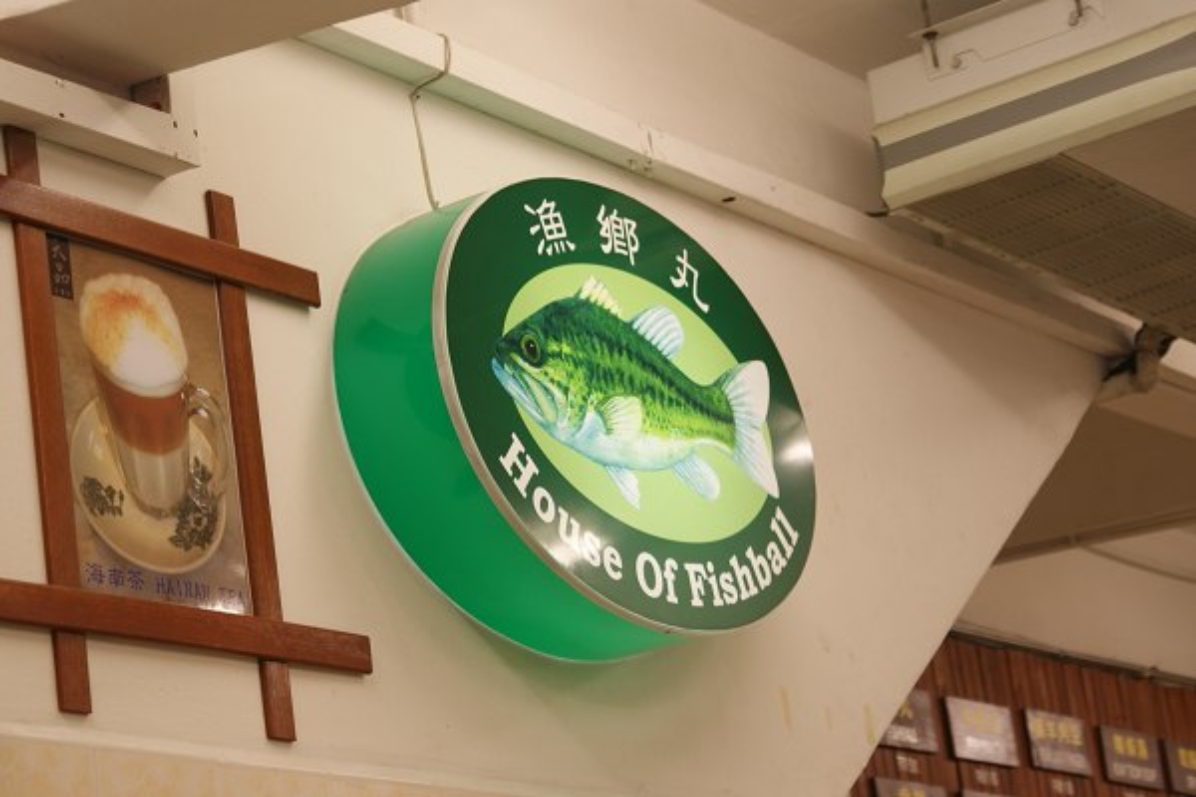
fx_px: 3488
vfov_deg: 13.0
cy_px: 398
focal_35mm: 105
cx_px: 598
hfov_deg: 19.5
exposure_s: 1/8
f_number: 5.6
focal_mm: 70
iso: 100
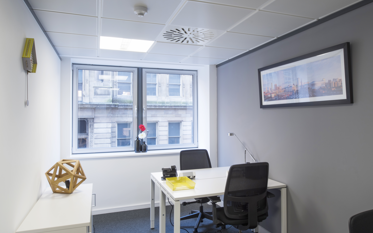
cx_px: 184
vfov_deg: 49.3
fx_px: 254
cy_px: 121
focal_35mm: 25
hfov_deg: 72.5
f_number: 9.5
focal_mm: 24
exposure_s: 1/6
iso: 200
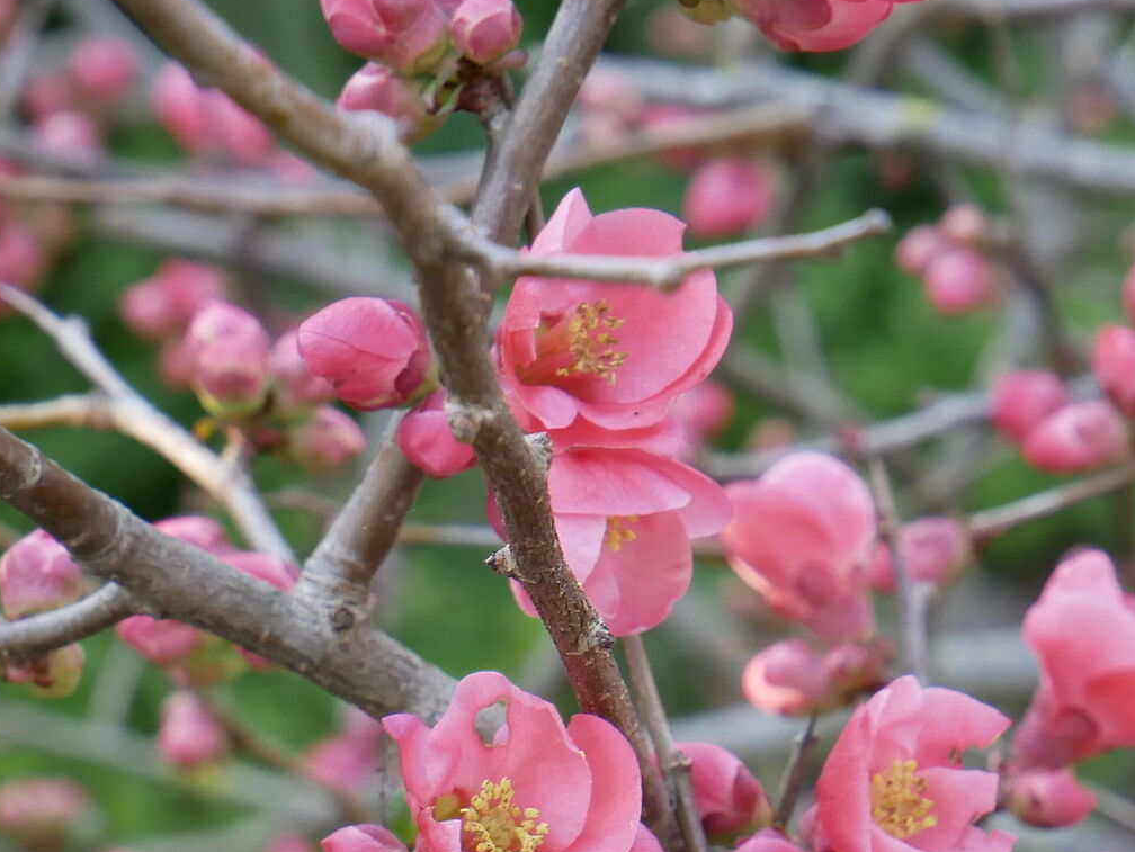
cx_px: 533
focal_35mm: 219
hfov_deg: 9.0
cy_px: 790
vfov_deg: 6.8
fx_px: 7184
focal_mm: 46
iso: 640
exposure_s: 1/100
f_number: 5.6
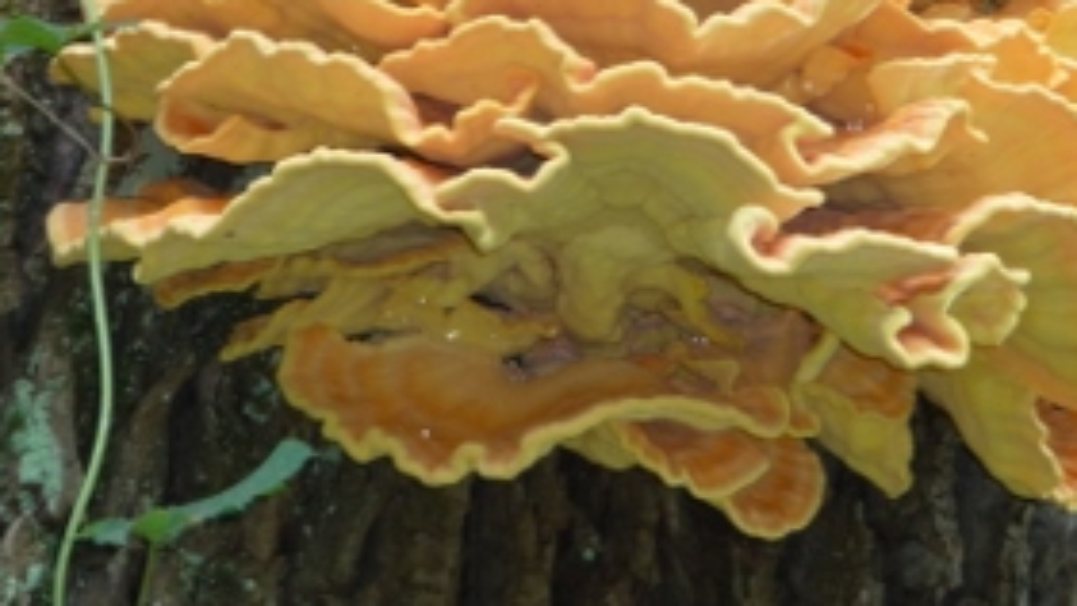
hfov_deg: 12.4
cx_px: 701
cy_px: 61
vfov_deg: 7.0
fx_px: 4969
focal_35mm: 174
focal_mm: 19.1
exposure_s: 1/40
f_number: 4.7
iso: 125
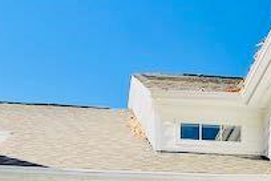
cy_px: 309
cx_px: 151
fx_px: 640
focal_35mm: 85
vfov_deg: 14.4
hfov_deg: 23.9
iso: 32
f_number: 1.6
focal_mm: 5.1
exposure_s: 1/2488
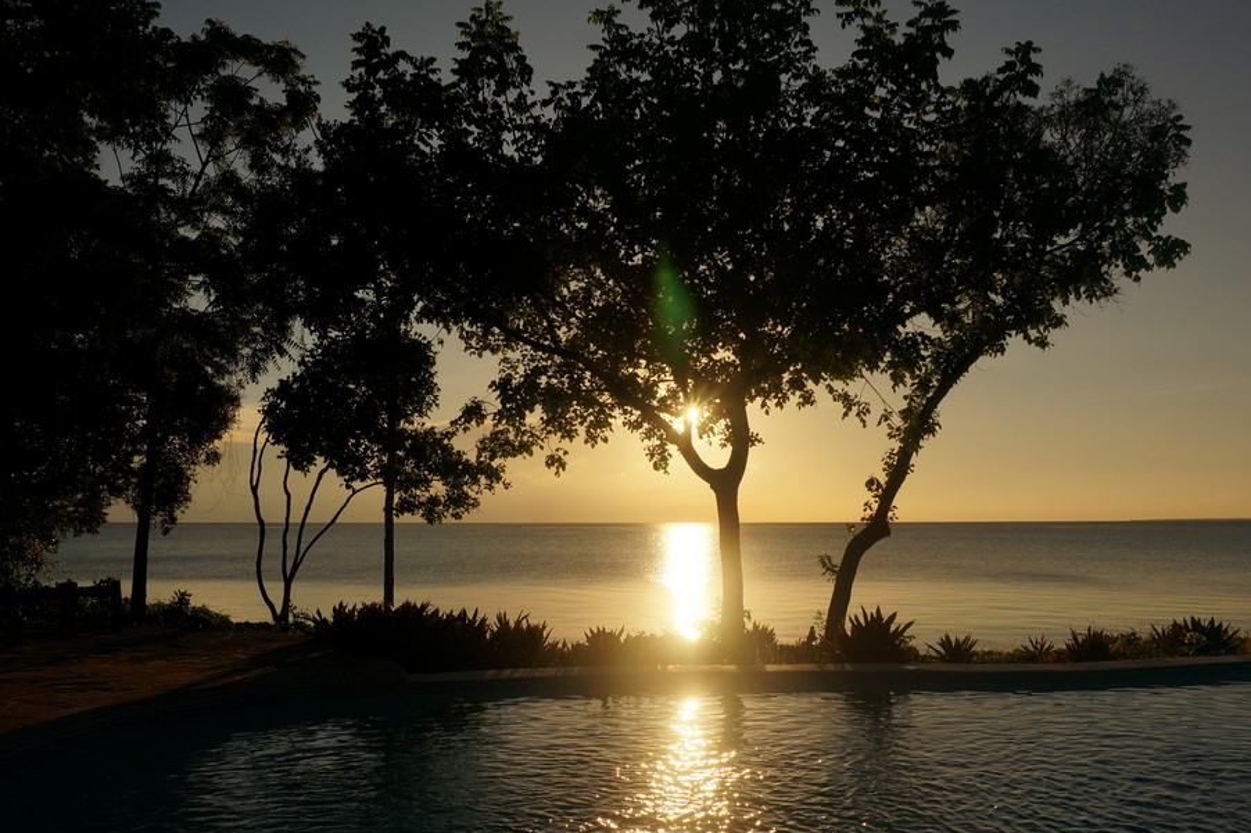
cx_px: 680
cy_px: 450
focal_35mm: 32
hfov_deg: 58.6
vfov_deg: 41.1
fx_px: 1112
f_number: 9
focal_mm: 16
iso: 100
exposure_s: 1/1250
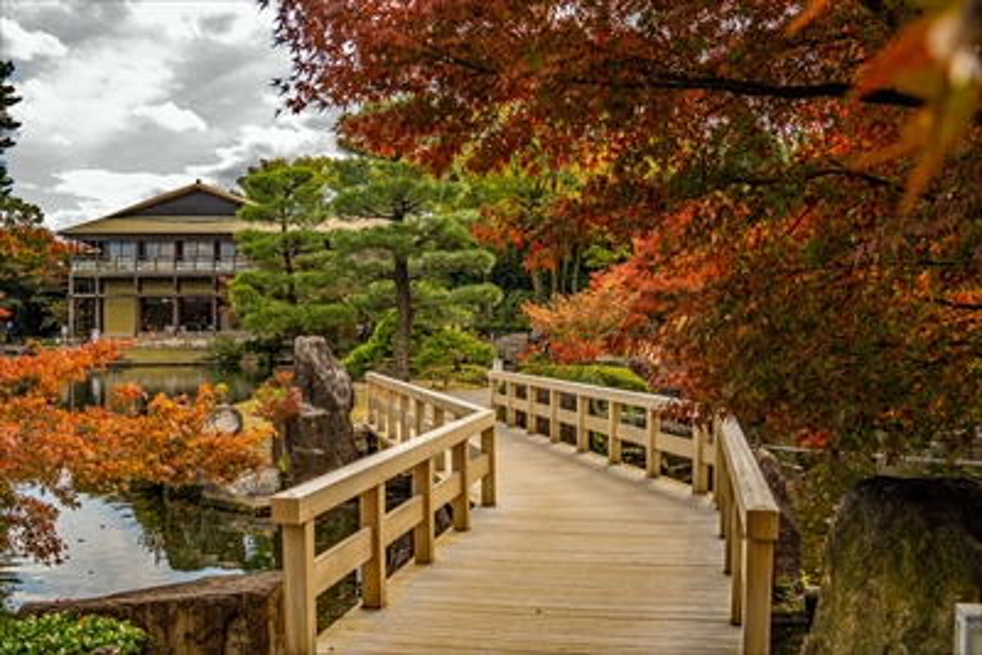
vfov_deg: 36.9
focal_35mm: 36
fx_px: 982
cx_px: 491
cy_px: 328
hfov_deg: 53.1
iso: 200
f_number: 6.3
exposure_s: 1/125
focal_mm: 24
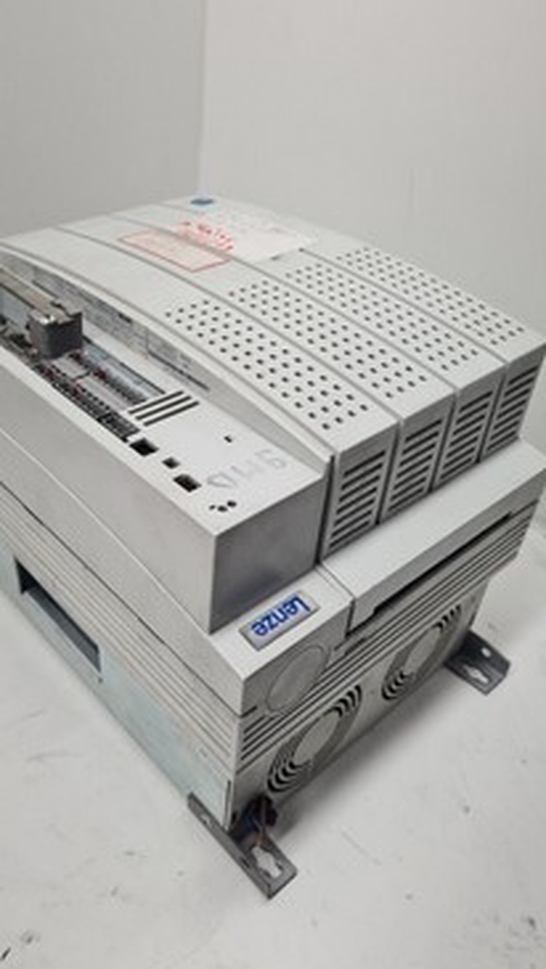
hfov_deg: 40.1
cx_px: 224
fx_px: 746
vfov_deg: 66.1
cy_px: 494
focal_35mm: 29
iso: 50
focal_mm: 5.4
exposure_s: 1/122
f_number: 1.8
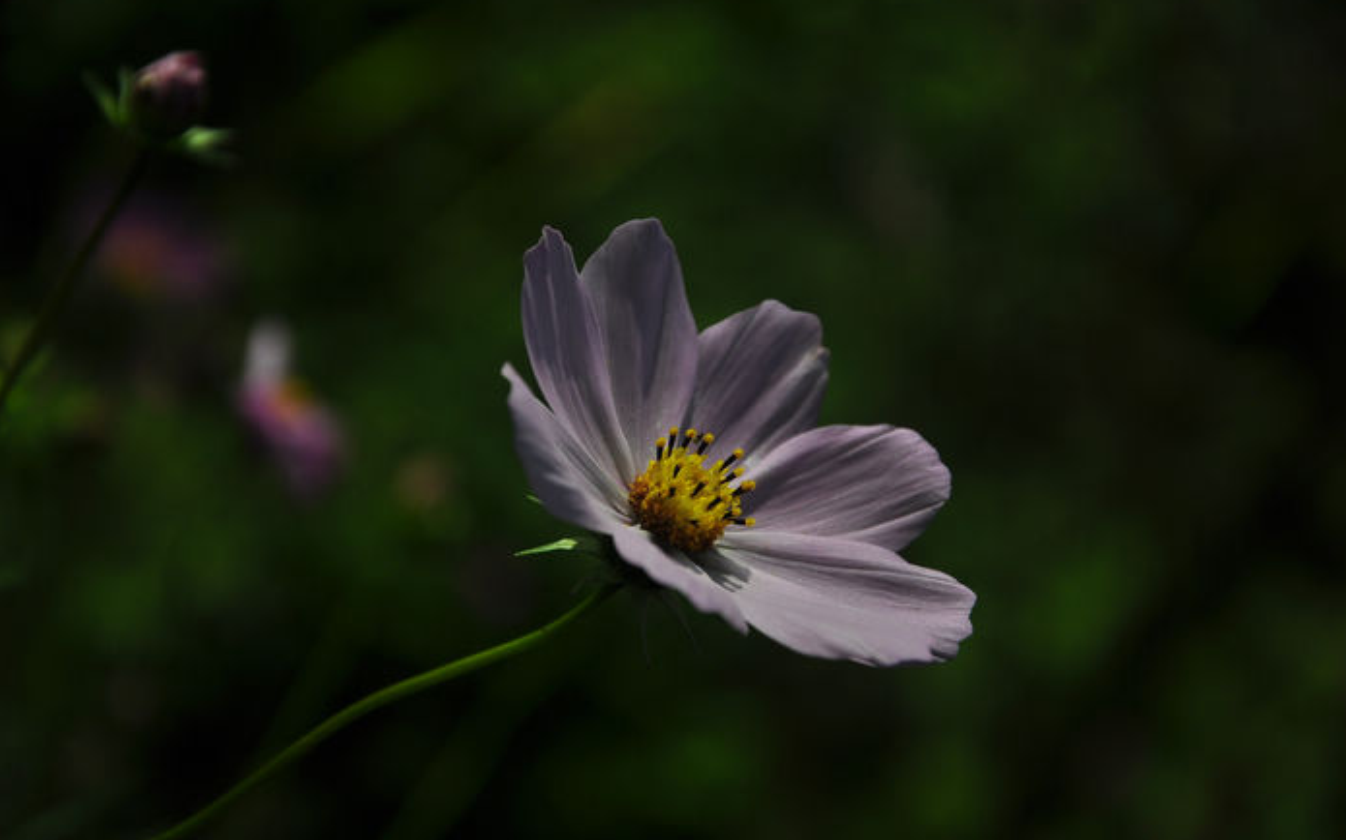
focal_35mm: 162
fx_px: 5923
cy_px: 438
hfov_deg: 13.0
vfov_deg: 8.1
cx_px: 674
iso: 200
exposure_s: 1/1000
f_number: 5.6
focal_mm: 105
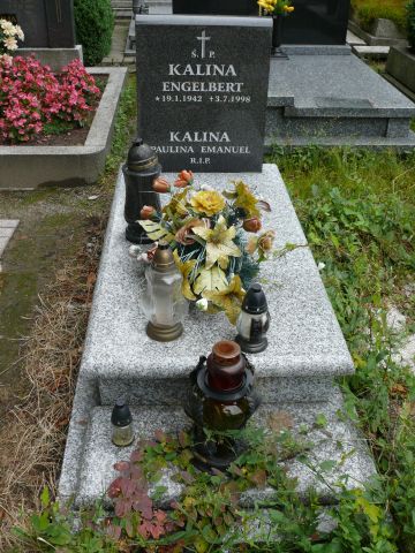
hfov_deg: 40.7
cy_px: 276
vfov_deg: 52.6
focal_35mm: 35
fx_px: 559
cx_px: 208
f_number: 4
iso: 100
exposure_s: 1/100
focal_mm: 7.4
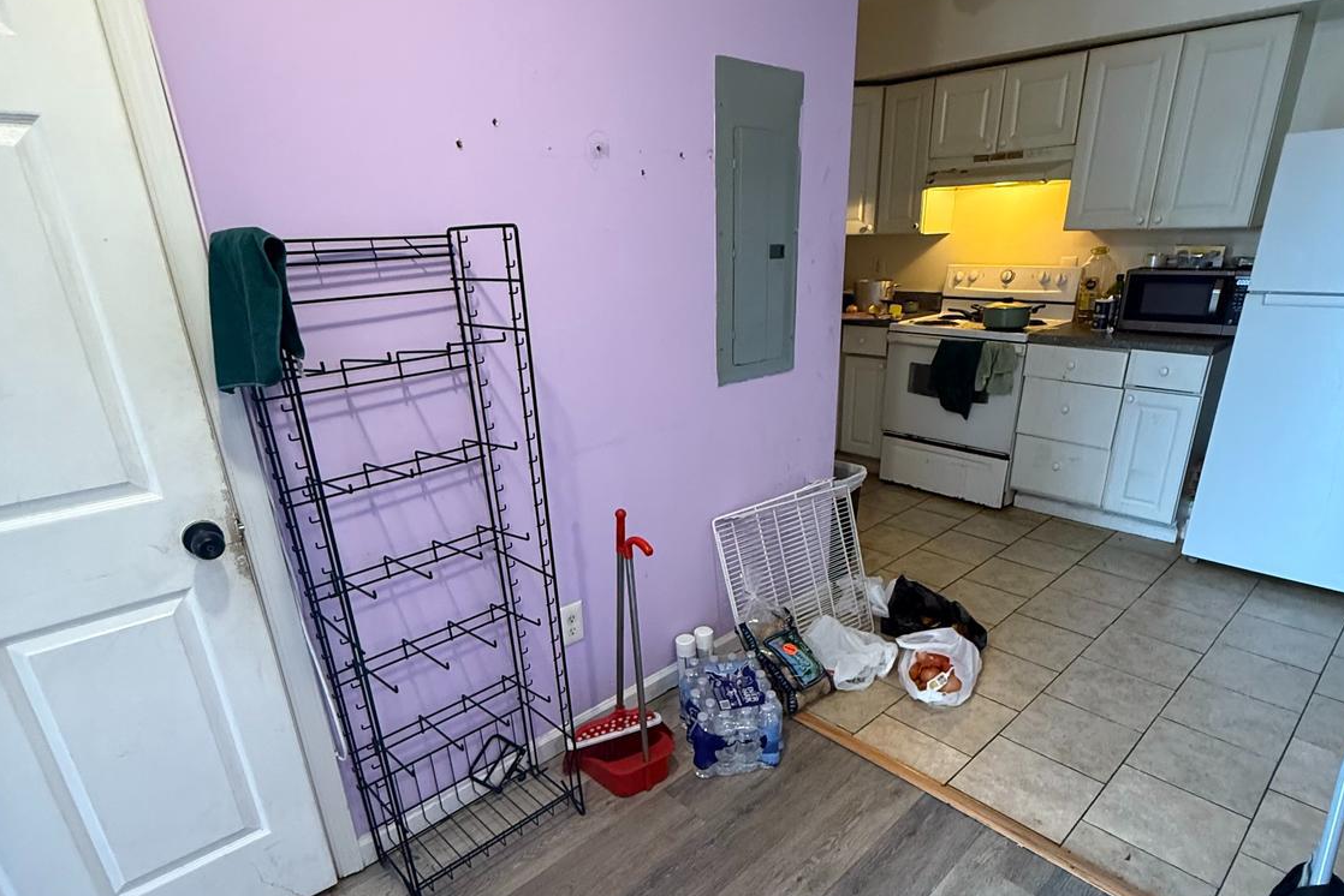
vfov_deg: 61.4
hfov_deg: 84.0
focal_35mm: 20
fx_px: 747
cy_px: 540
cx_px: 686
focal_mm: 2.22
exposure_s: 1/60
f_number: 2.2
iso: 640
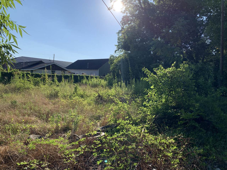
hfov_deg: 67.3
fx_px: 170
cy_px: 85
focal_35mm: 26
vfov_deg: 53.1
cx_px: 114
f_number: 1.8
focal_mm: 4.25
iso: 25
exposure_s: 1/2208
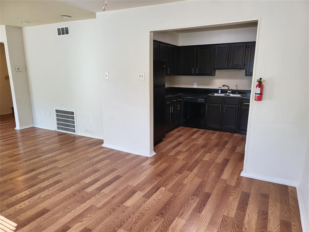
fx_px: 214
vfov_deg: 56.8
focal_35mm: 24
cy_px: 116
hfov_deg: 71.6
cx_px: 154
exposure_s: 1/120
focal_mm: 5
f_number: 1.8
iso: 100
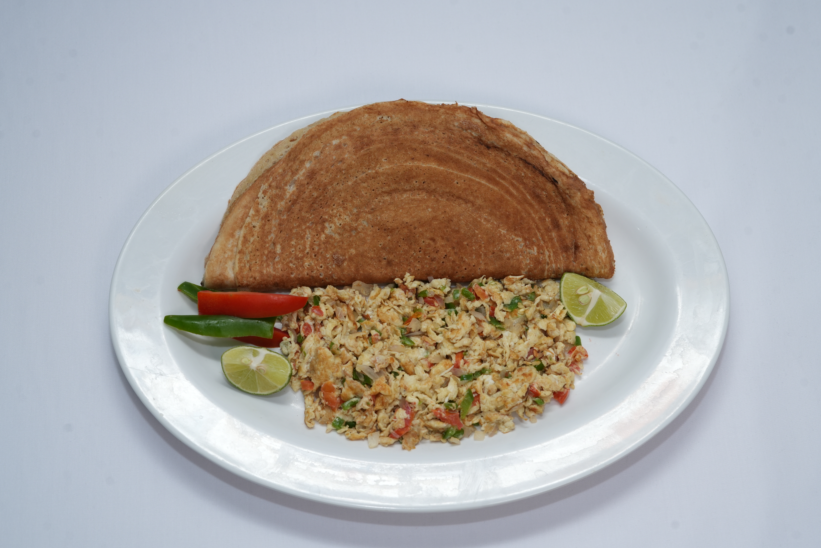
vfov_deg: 25.5
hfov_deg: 37.5
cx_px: 420
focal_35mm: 53
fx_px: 1209
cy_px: 273
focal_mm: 50
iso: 250
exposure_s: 1/100
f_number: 7.1
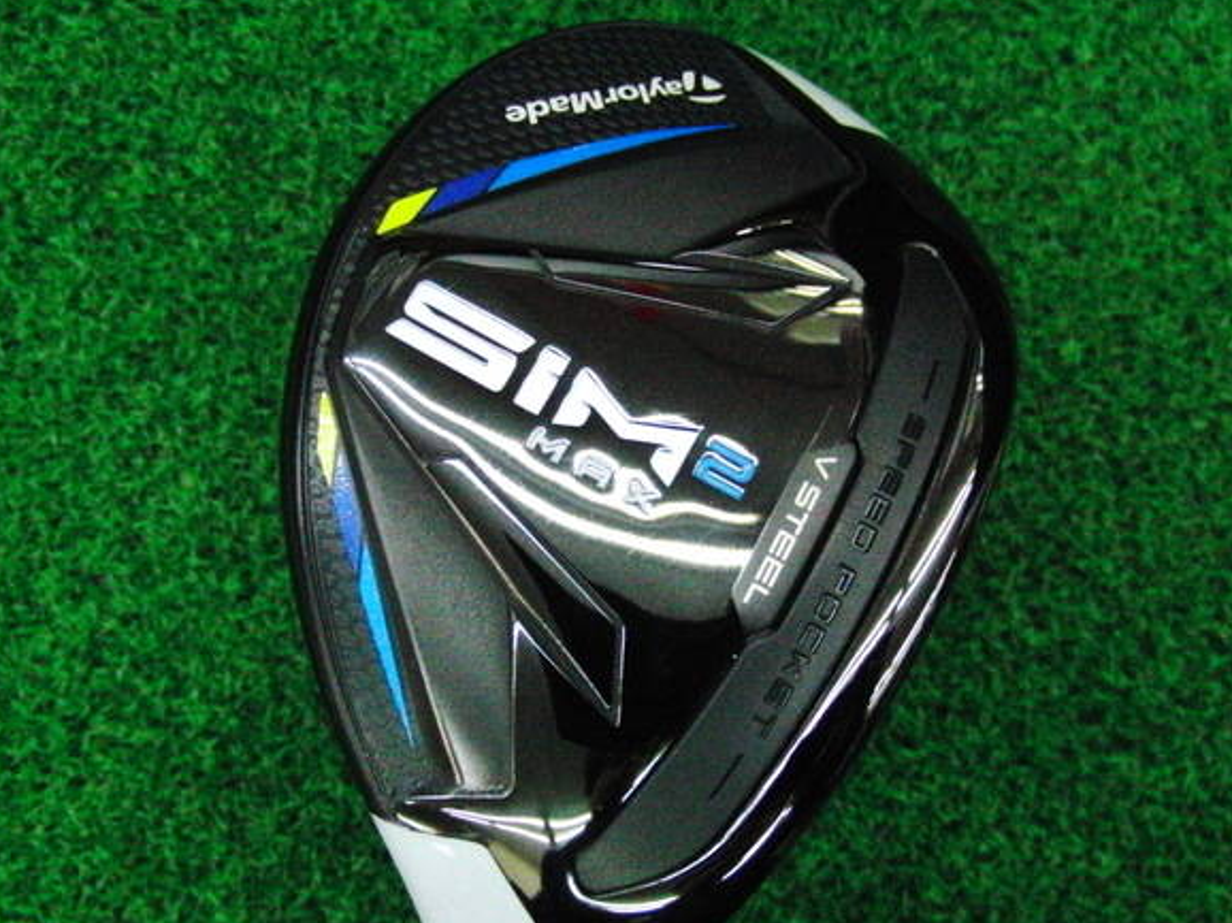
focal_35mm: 41
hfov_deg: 45.8
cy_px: 467
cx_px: 625
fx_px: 1459
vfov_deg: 35.1
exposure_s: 1/400
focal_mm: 6.42
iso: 3200
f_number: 3.6
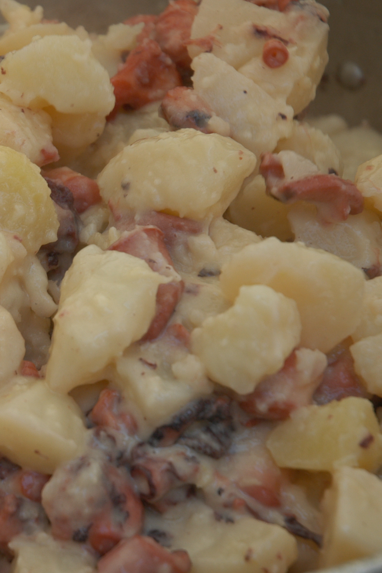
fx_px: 2101
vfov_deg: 15.5
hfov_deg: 10.3
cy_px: 291
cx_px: -25
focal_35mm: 132
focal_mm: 52
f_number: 4.5
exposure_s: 1/640
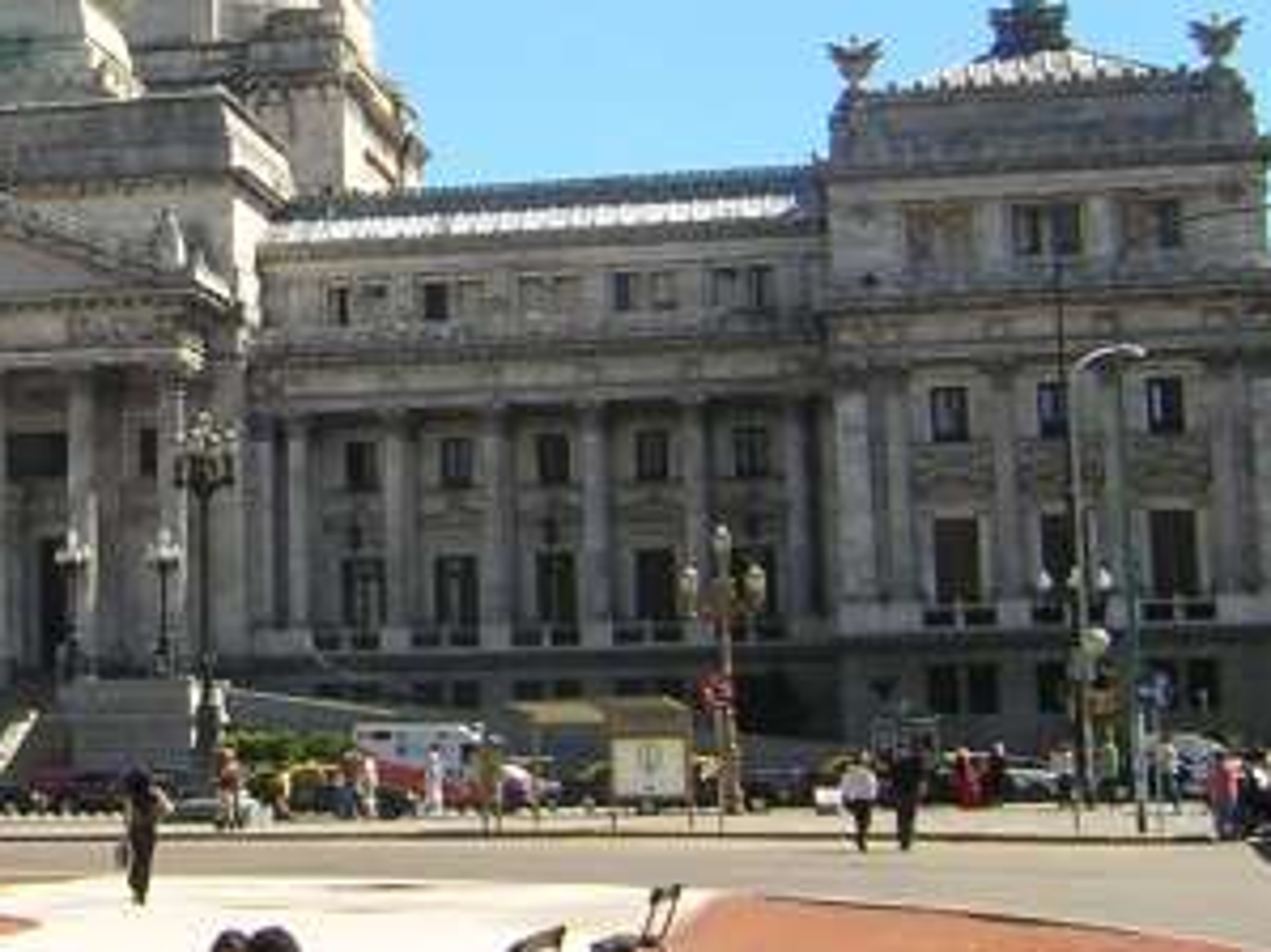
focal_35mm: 77
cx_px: 153
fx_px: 2826
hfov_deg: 24.7
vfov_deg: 18.9
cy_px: 136
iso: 100
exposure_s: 1/224
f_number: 5.2
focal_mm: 4.7
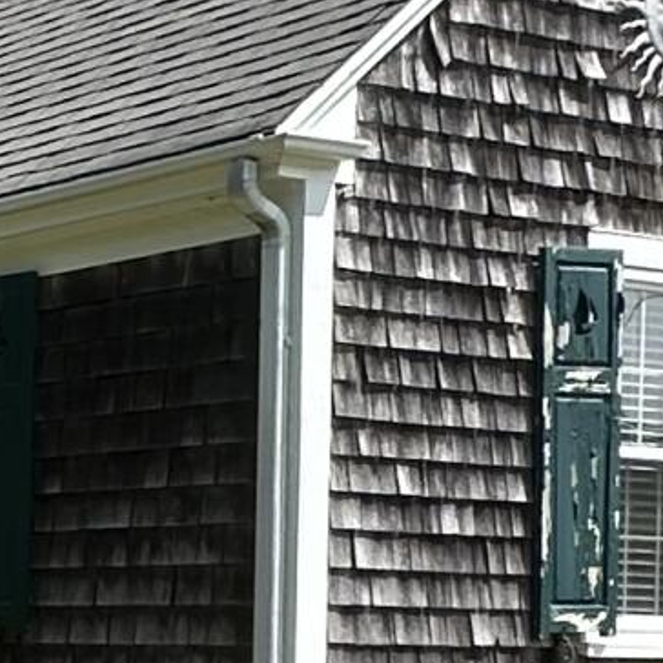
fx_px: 2210
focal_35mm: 102
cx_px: -862
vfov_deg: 16.7
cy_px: 670
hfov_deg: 13.3
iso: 50
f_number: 2.2
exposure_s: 1/1221
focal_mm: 2.22
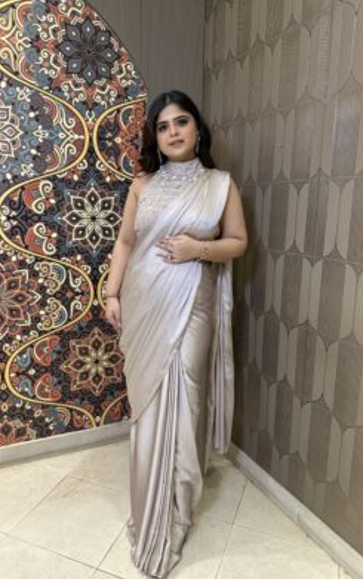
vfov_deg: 70.4
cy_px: 284
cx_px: 160
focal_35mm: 26
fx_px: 411
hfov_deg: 47.6
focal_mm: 6.86
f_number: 1.78
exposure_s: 1/100
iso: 200
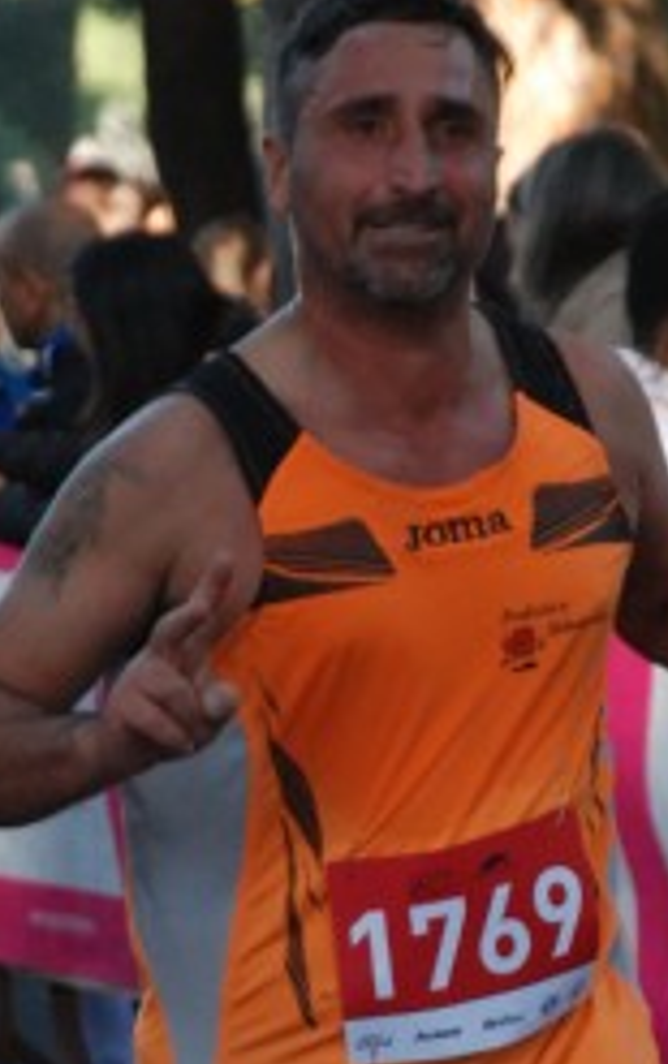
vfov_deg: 4.7
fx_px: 12954
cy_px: 758
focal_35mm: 446
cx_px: 442
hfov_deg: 3.0
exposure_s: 1/400
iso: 1000
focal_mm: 120
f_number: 5.6
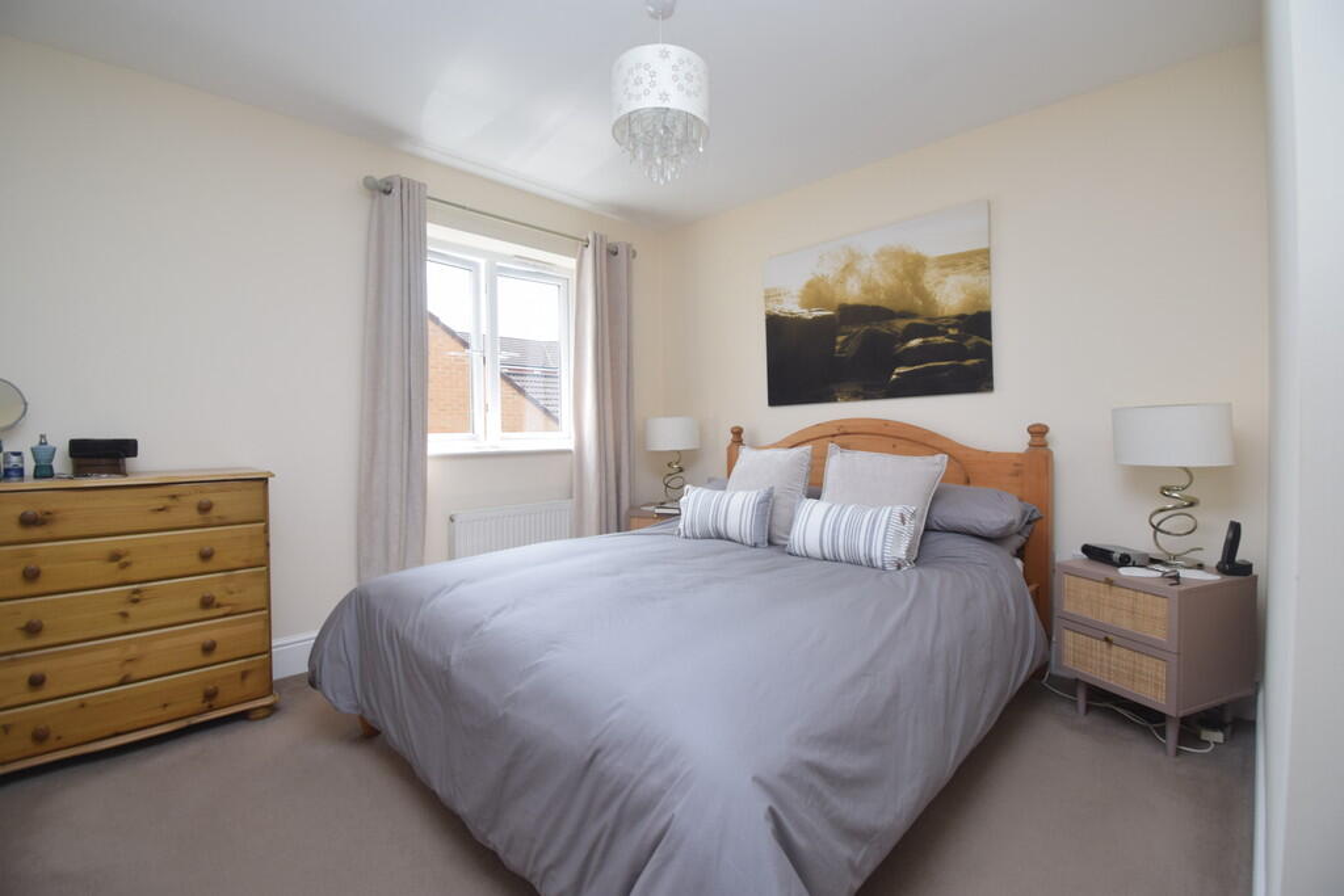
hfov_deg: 100.4
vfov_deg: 77.3
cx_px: 672
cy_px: 448
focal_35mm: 15
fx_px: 560
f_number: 6.3
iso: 400
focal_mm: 10
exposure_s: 1/160
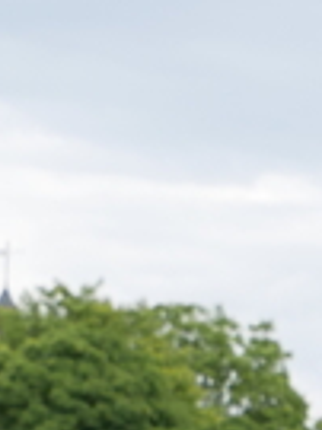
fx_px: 5851
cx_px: 327
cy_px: 309
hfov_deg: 3.1
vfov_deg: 4.2
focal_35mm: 471
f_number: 5.6
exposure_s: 1/250
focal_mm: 53
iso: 200
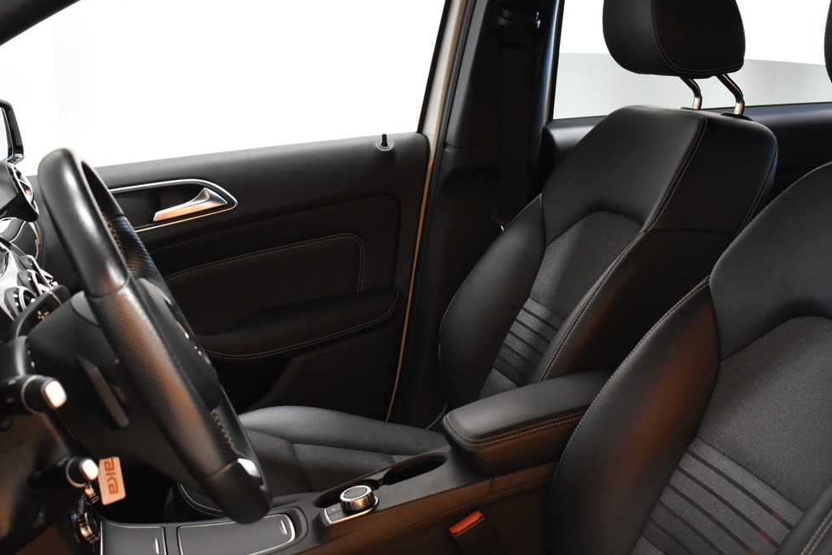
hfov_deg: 36.2
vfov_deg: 24.4
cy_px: 389
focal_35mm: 55
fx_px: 1271
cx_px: 411
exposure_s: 1/40
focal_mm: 22
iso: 2000
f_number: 3.8
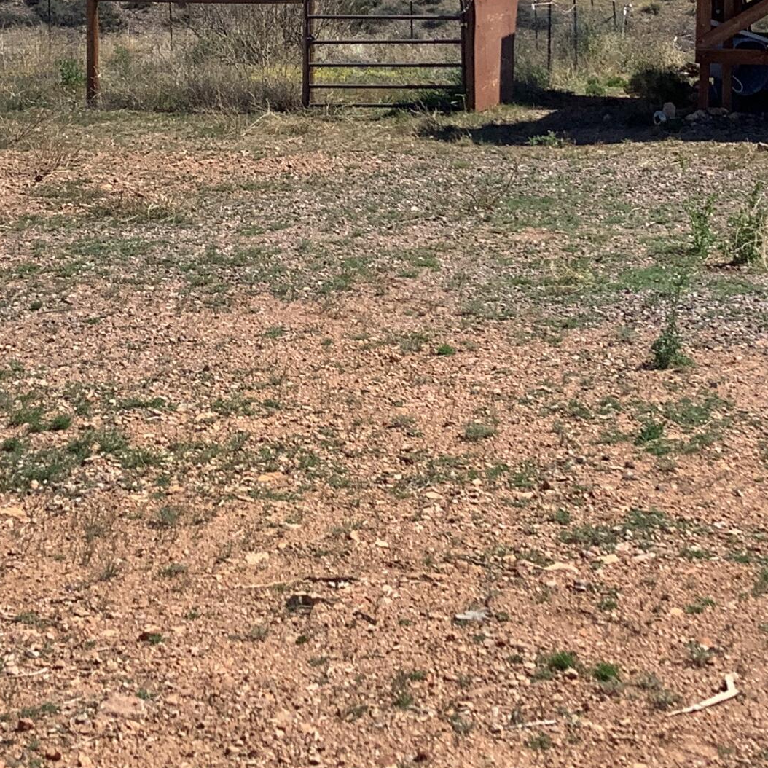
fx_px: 1958
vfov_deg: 21.7
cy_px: 68
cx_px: 493
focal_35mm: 78
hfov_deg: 22.1
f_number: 2.4
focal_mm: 3.3
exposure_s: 1/1631
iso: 25
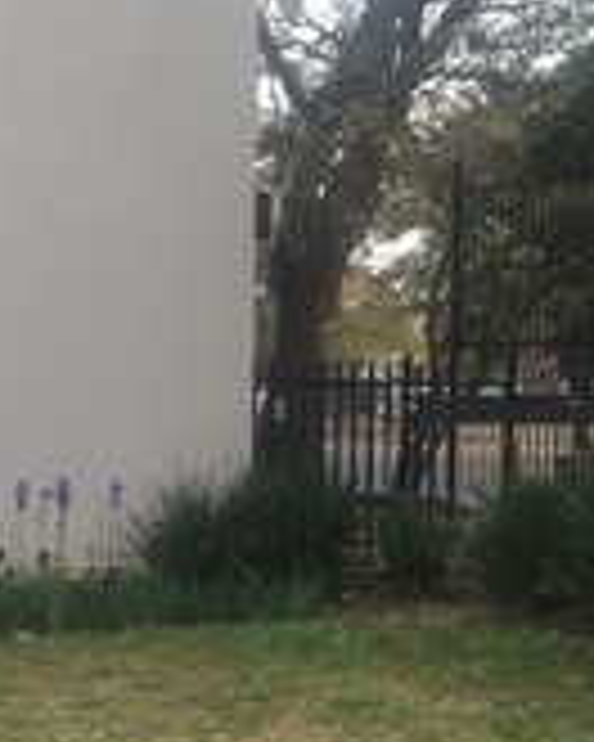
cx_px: 603
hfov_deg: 17.4
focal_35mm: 86
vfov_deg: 22.2
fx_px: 1890
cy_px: 429
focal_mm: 4.15
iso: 25
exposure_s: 1/258
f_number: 2.2
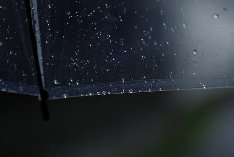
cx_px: 117
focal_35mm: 154
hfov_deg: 13.3
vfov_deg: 8.9
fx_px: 1002
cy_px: 78
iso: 640
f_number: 2.8
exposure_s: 1/1600
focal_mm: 100
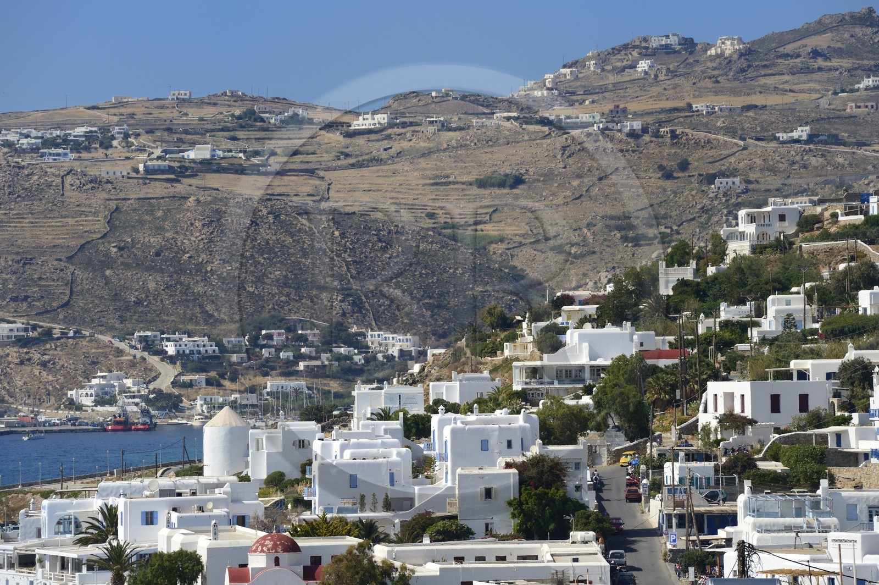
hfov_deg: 10.3
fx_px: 4879
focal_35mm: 200
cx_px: 440
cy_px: 292
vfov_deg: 6.9
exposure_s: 1/500
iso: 200
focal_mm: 200
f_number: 10
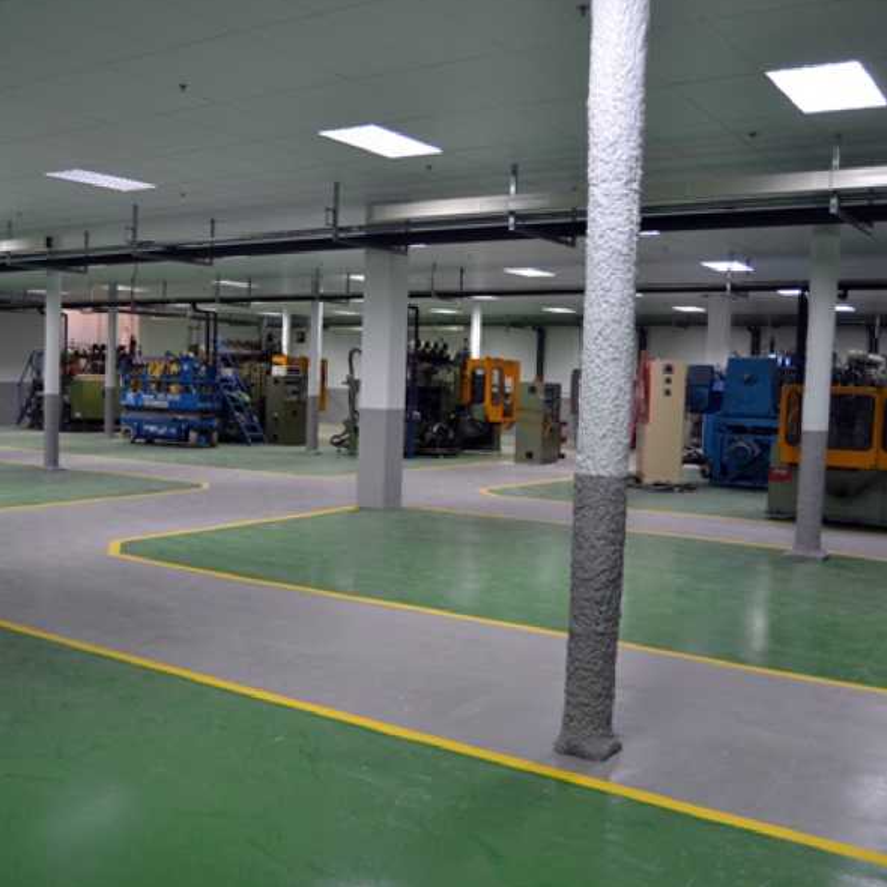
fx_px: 1015
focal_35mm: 35
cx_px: 266
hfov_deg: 46.2
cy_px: 440
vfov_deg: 47.2
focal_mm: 18
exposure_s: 1/60
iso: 400
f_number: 3.5
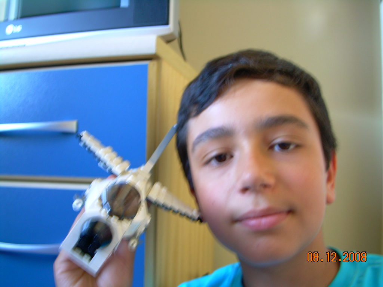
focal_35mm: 38
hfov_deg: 49.0
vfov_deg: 37.7
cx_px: 192
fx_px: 420
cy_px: 144
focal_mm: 6.3
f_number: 2.8
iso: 50
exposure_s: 1/4.4
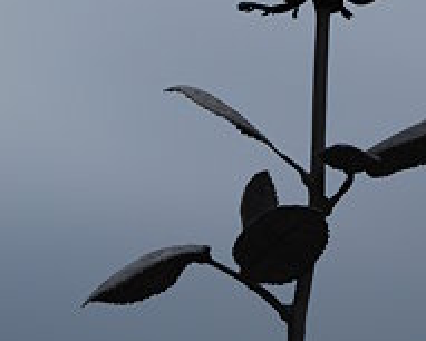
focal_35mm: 299
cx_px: 300
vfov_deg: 5.2
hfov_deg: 6.5
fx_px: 3772
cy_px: -56
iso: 200
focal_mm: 90
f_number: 5.3
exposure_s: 1/500
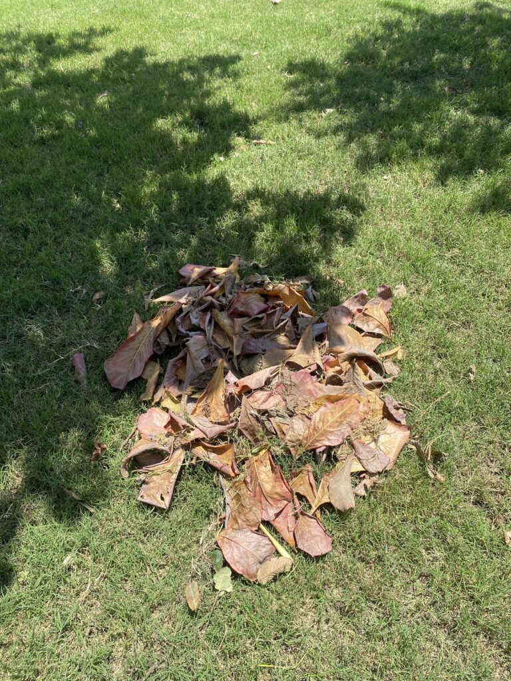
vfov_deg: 67.3
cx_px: 256
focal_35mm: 26
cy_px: 340
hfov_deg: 53.1
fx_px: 512
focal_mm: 4.25
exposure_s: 1/1377
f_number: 1.8
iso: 32
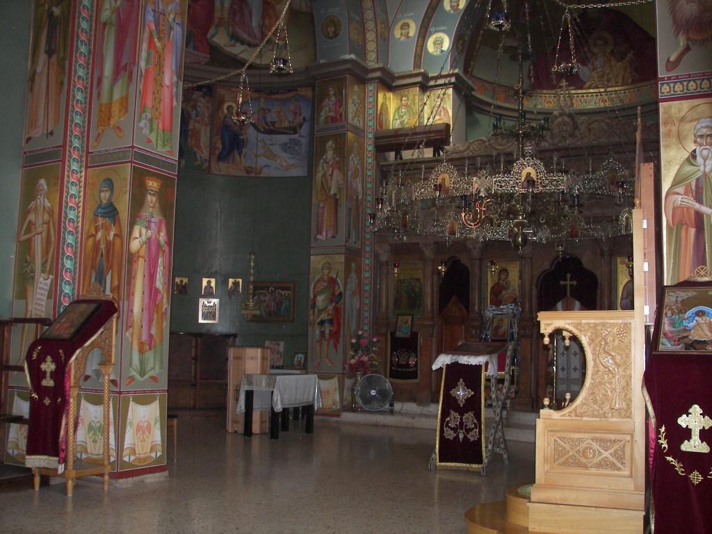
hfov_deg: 51.4
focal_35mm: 36
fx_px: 740
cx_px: 356
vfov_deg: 39.7
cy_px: 267
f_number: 2.8
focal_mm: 6
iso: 160
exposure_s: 1/30
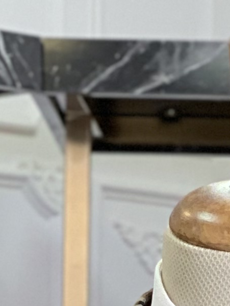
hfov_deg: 4.3
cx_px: 256
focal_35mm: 349
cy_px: 1016
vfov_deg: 5.3
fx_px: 3091
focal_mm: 6
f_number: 2.4
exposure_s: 1/108
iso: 125
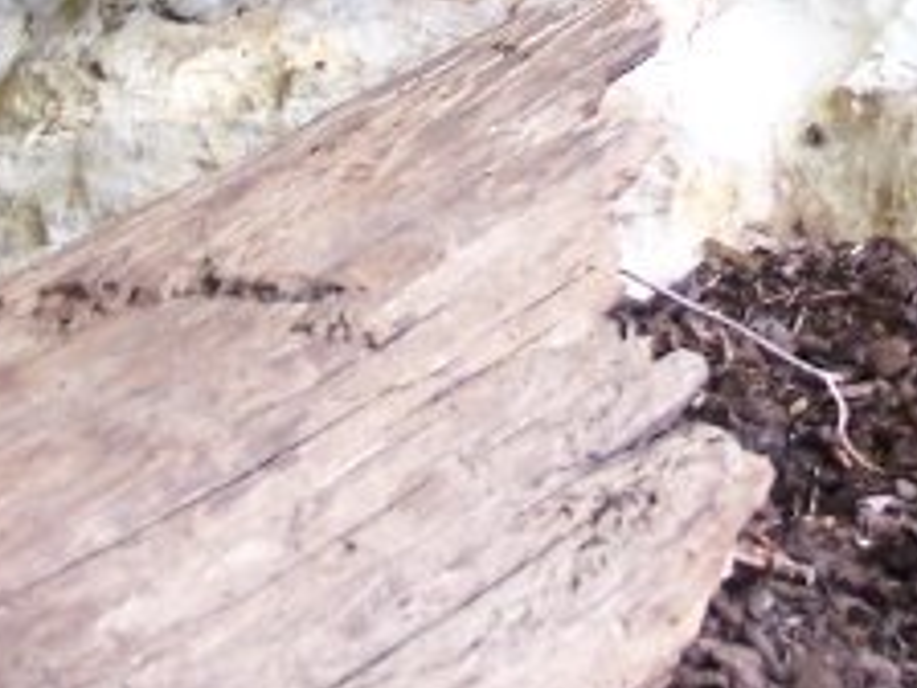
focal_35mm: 179
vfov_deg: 8.2
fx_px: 4742
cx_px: 823
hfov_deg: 11.0
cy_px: -113
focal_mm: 8.5
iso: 140
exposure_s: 1/10
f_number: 3
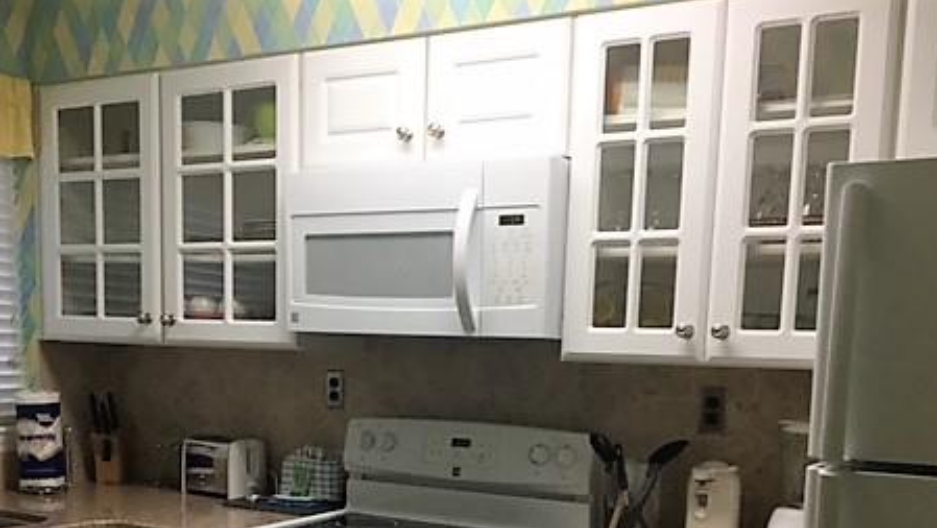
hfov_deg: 45.4
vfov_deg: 25.6
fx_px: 1119
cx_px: 428
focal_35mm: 45
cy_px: 495
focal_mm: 4.15
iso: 40
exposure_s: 1/30
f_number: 2.2
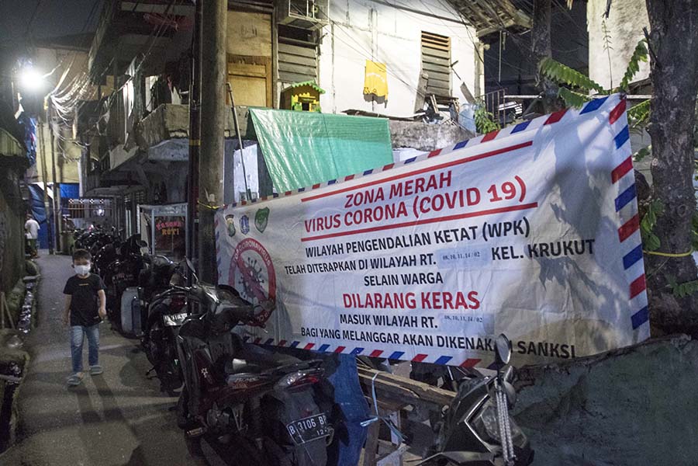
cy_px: 233
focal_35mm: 36
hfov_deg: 53.1
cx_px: 349
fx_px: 698
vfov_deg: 36.9
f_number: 2.8
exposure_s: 1/60
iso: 3200
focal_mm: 24
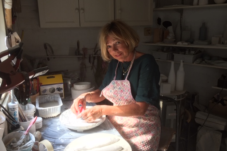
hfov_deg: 60.3
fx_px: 195
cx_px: 114
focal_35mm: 31
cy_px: 71
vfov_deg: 42.3
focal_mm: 4.15
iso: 32
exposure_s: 1/100
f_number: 2.2
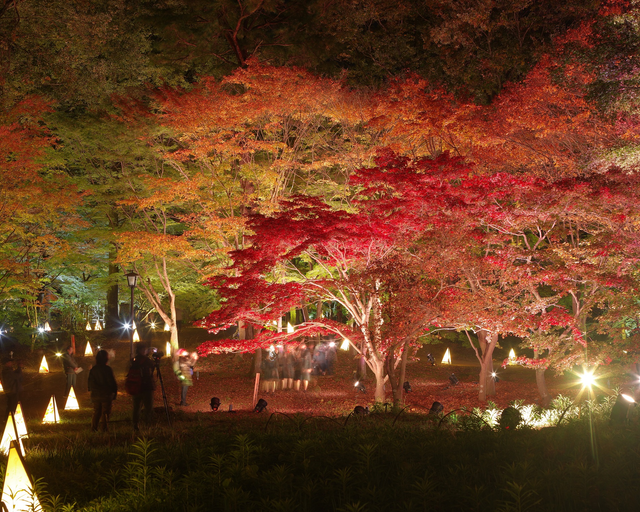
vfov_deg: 26.2
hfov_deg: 32.5
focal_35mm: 58
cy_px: 256
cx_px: 321
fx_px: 1099
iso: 200
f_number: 13
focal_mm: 70
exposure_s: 20
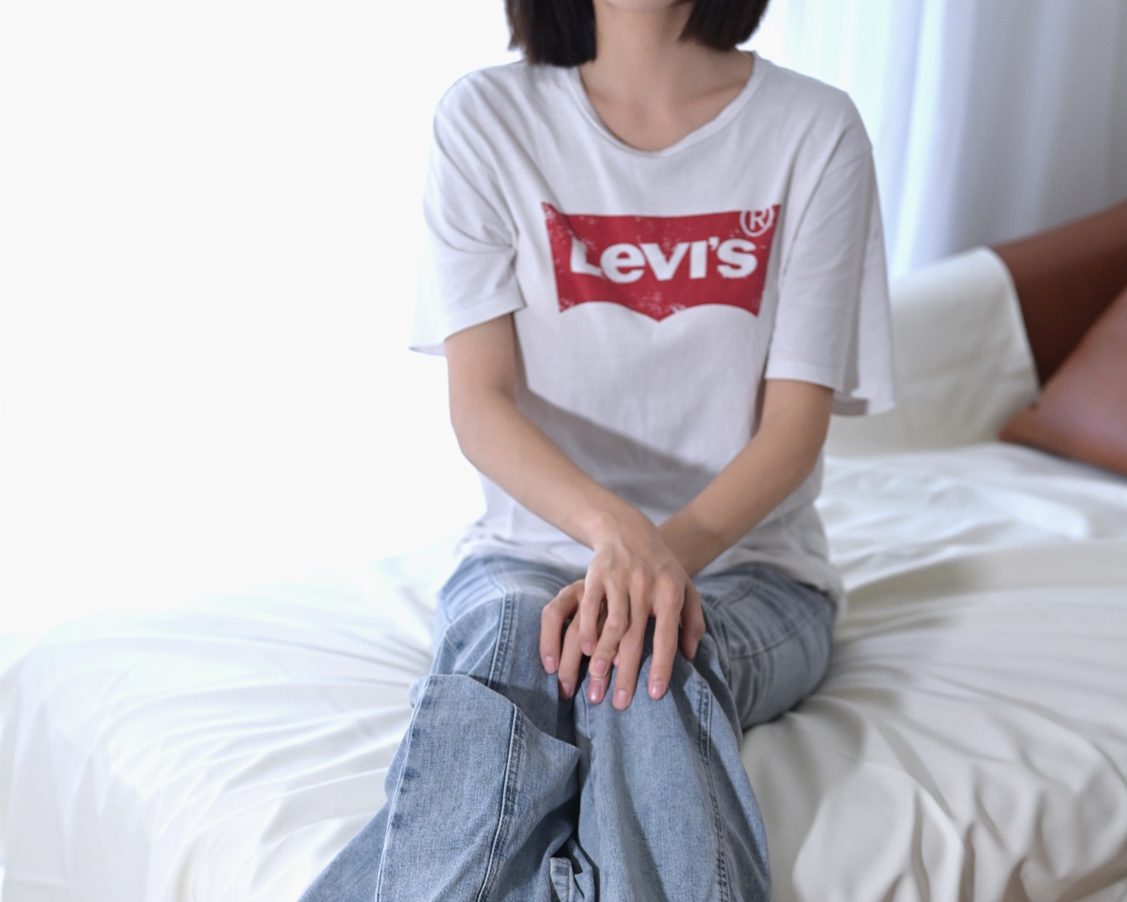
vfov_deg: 21.5
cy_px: 599
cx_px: 564
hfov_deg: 26.8
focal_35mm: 71
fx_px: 2368
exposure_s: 1/100
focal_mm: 50
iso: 1000
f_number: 2.8
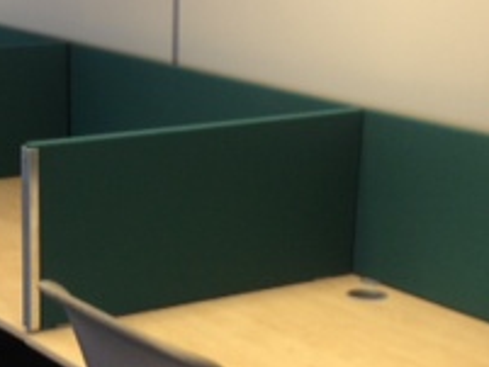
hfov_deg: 18.6
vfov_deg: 14.0
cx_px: 105
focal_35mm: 105
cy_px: 331
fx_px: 1484
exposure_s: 1/20
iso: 50
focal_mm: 4.12
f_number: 2.4
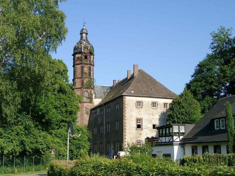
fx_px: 339
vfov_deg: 29.1
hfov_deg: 38.2
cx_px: 118
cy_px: 88
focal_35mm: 50
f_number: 4
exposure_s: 1/500
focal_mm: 10.4
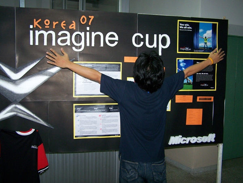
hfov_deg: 48.9
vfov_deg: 37.8
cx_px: 122
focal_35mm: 38
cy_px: 92
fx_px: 267
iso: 160
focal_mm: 6.3
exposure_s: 1/60
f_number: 2.8
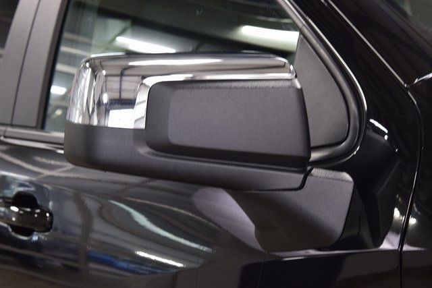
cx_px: 216
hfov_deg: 28.1
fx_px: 864
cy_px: 144
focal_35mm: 72
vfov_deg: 18.9
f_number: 6.3
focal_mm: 48
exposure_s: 1/15
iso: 640
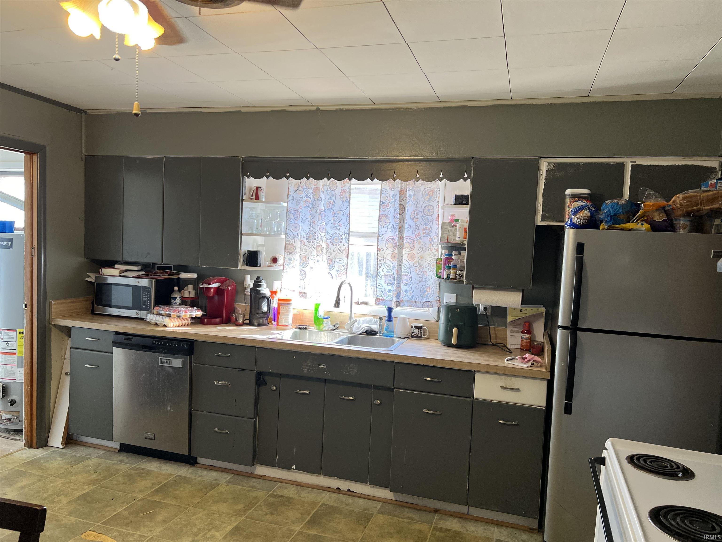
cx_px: 361
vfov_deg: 53.1
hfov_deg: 67.3
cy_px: 271
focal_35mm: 26
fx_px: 542
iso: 80
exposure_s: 1/120
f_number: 1.5
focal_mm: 5.7
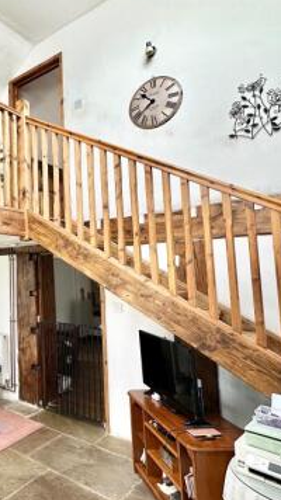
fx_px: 331
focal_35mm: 25
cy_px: 249
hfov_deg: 40.3
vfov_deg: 74.1
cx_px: 1
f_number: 2.2
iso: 40
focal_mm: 2.22
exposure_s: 1/112
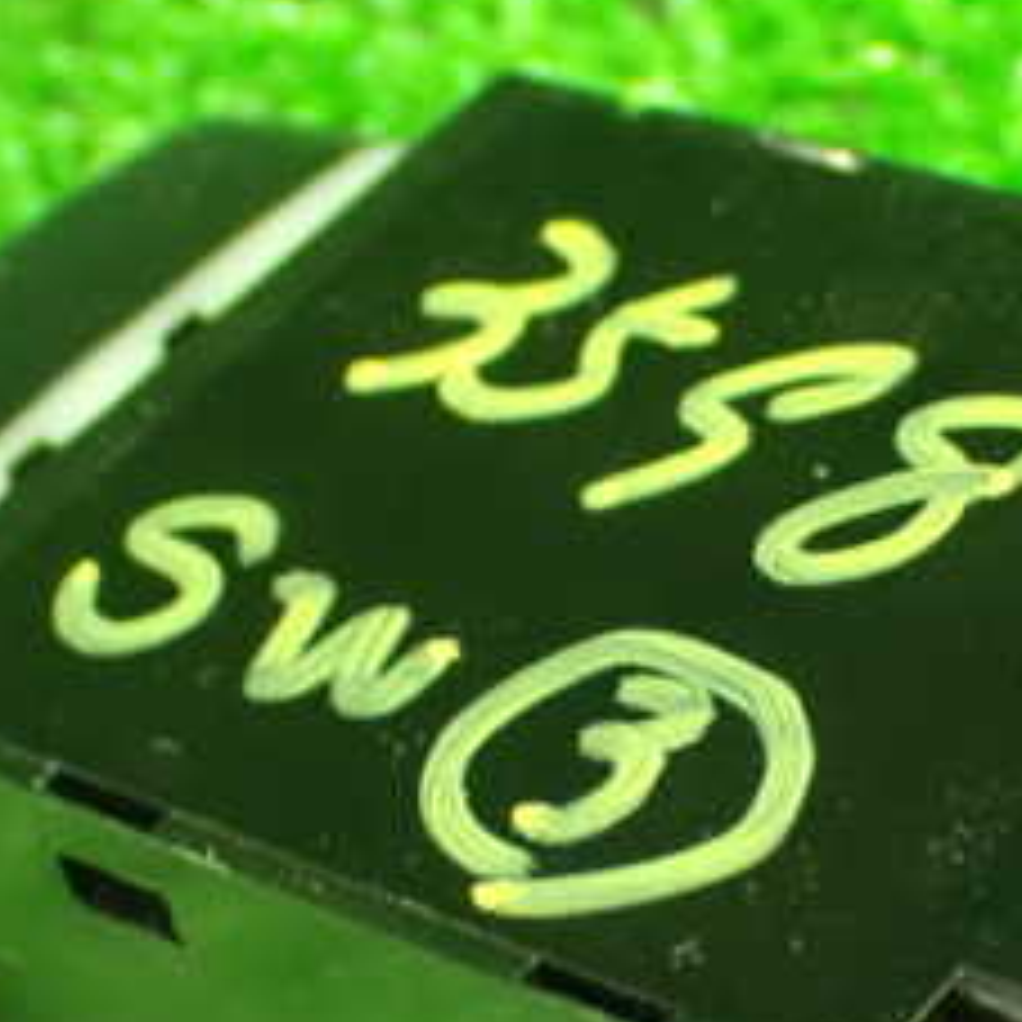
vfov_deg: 13.8
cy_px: 801
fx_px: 4209
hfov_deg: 13.8
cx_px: 801
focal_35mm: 126
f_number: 3.3
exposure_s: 1/10
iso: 1600
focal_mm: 9.65
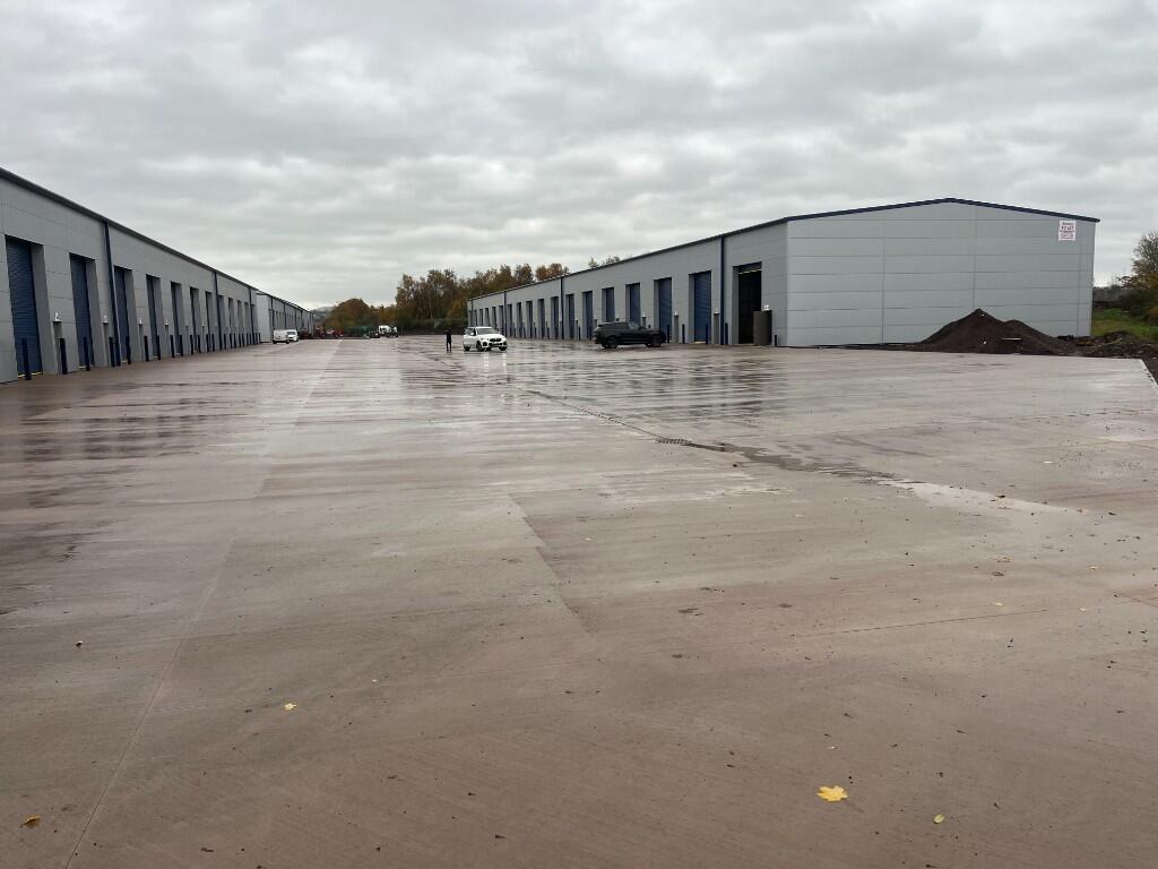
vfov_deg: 53.1
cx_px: 579
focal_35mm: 26
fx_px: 870
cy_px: 434
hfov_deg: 67.3
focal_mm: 5.1
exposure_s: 1/271
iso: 40
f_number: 1.6
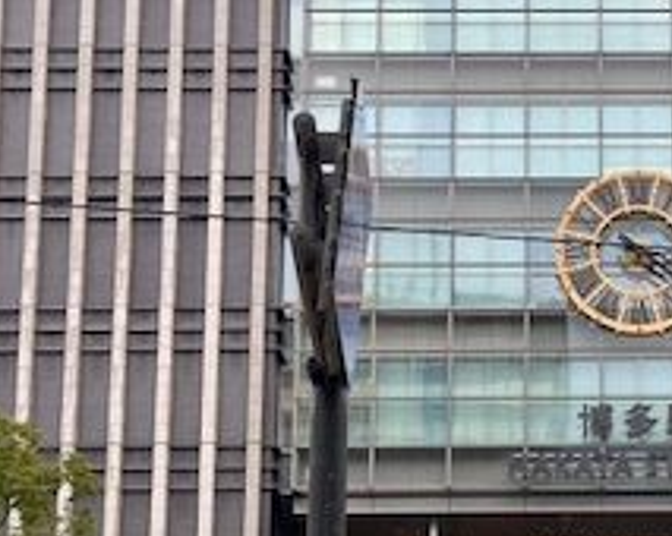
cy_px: 195
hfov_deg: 13.5
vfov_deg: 10.9
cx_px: 653
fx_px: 2802
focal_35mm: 141
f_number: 1.78
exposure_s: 1/685
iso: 64
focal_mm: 6.86
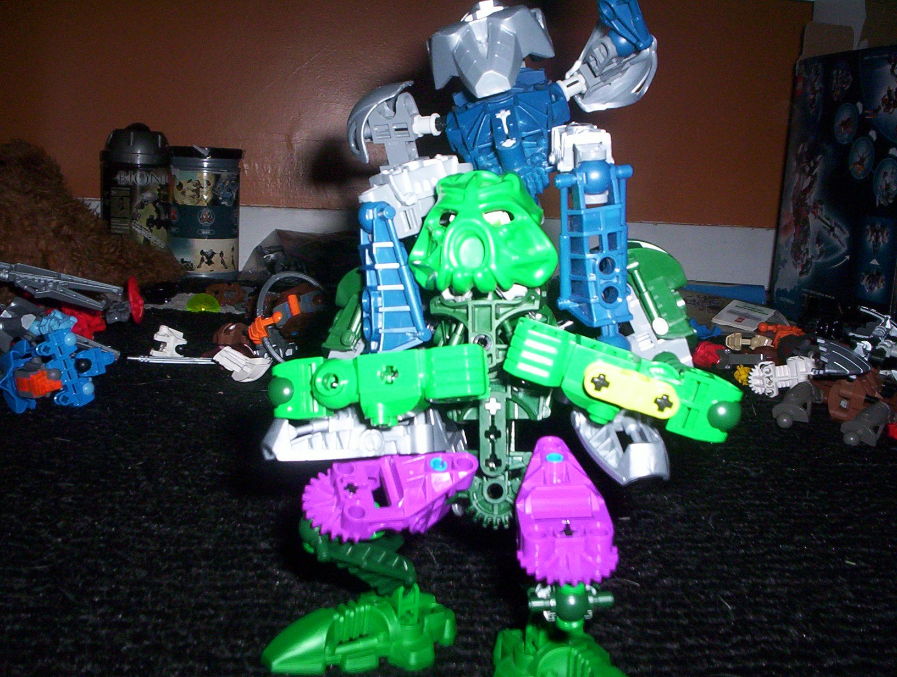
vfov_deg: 37.9
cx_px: 448
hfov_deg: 48.9
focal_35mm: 38
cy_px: 338
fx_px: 987
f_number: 4.5
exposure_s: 1/60
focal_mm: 4.99
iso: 140
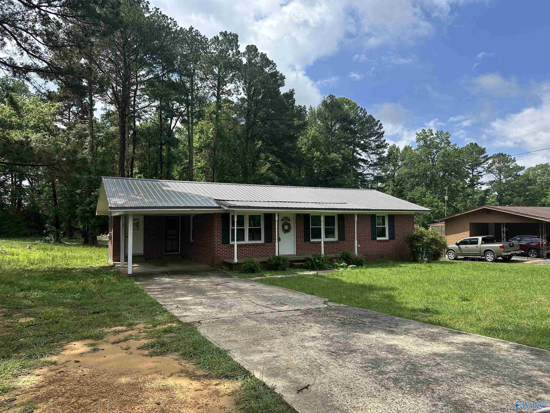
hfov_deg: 71.6
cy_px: 206
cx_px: 275
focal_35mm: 24
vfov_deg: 56.8
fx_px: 381
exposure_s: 1/3247
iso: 80
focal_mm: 6.86
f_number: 1.78
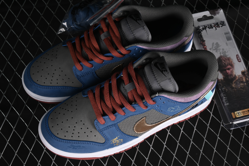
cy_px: 83
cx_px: 124
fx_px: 519
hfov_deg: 27.0
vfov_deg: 18.2
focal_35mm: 75
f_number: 7.1
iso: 160
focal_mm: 50
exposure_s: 1/60
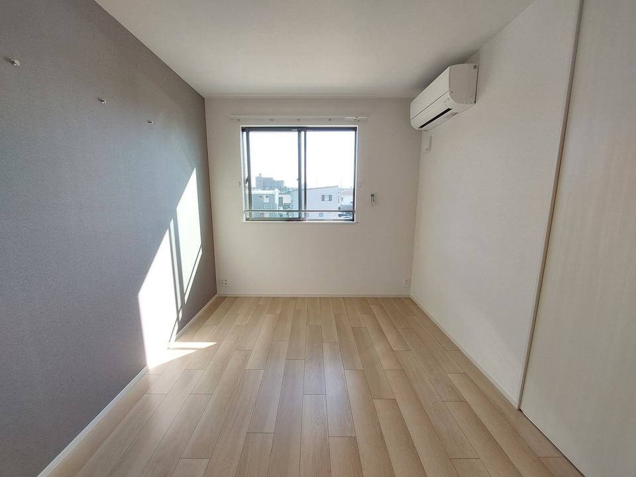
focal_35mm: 13
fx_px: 239
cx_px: 318
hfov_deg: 106.2
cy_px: 238
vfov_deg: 89.9
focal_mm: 1.74
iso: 64
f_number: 2.2
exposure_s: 1/120
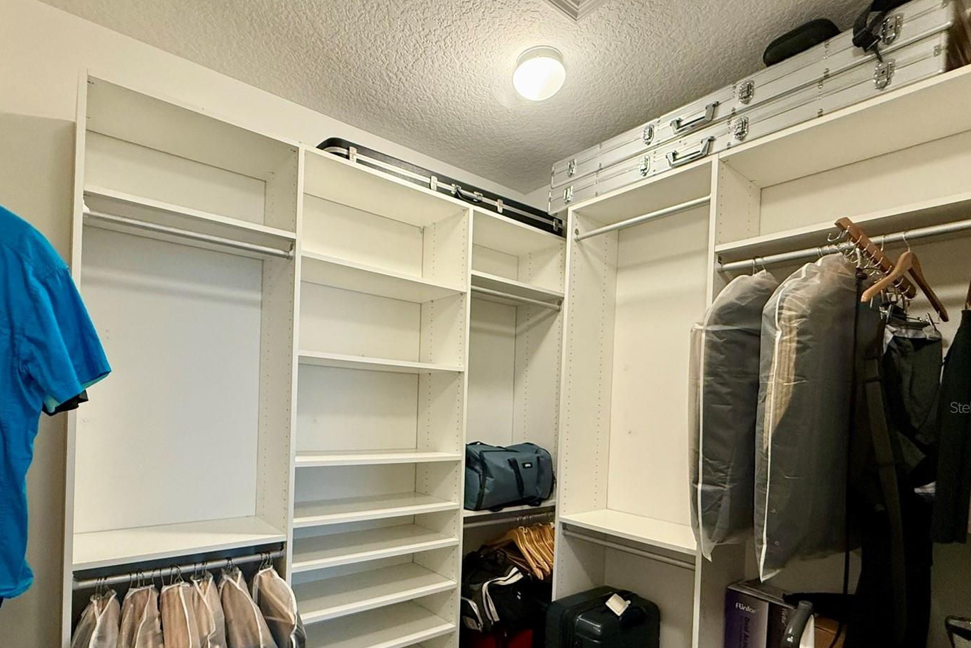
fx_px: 459
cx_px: 450
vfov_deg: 69.3
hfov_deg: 93.1
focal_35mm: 17
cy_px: 407
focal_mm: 2.22
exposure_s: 1/60
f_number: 2.2
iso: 400
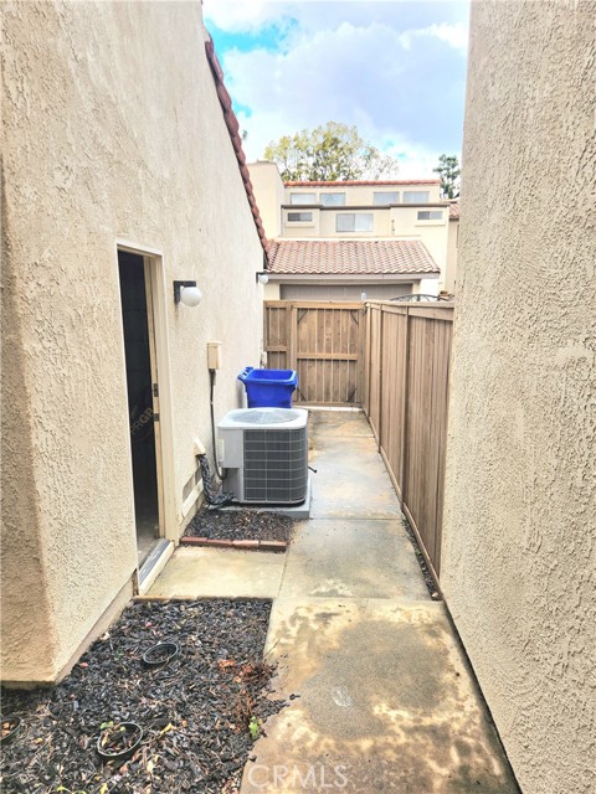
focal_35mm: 23
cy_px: 397
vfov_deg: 73.9
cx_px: 298
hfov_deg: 58.9
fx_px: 528
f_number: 1.8
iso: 20
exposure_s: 1/278
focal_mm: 5.4
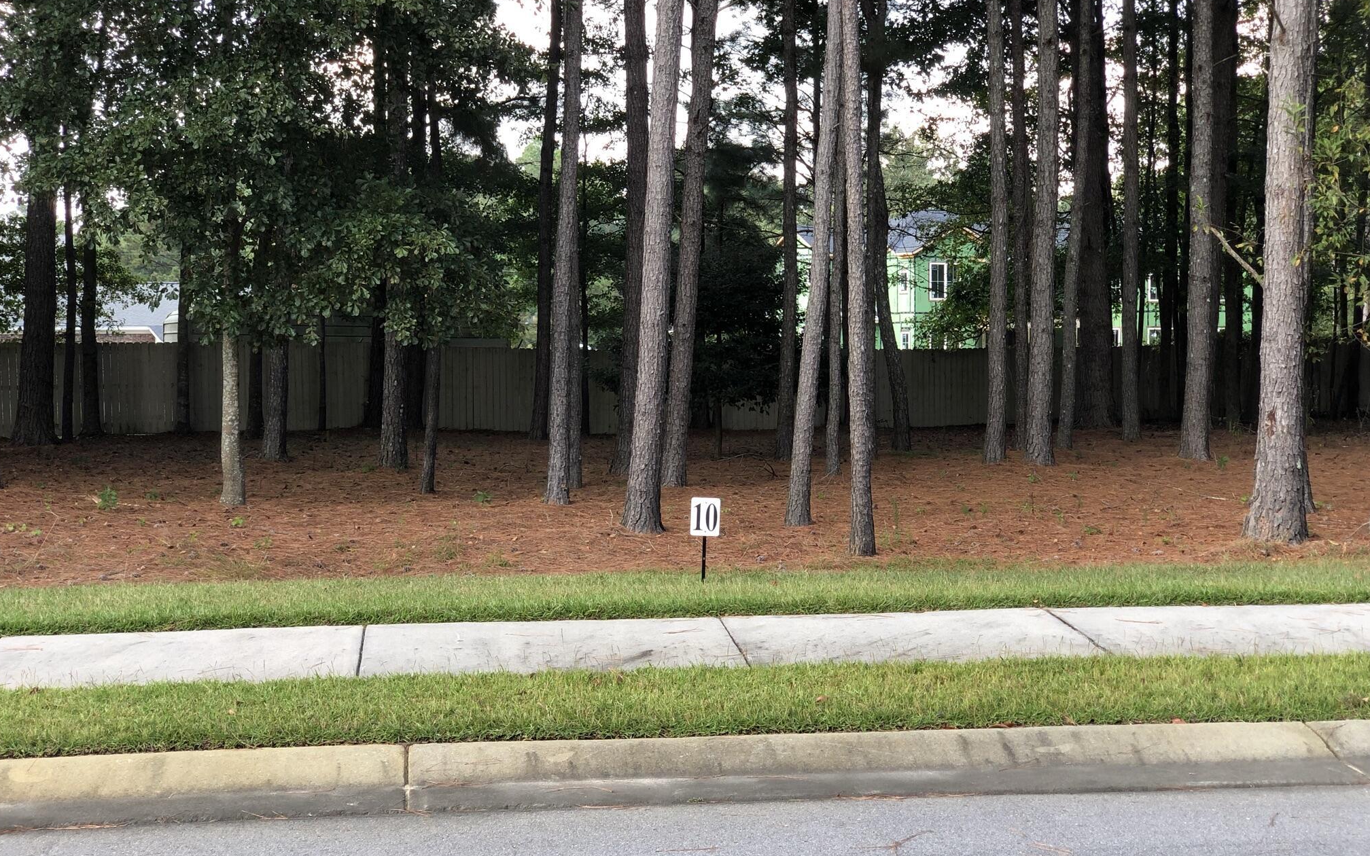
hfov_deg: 36.3
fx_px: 2091
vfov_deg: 23.1
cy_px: 469
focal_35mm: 56
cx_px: 678
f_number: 2.4
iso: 20
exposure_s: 1/60
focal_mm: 6
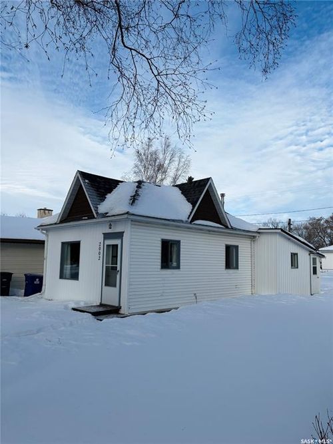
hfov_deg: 53.0
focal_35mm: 26
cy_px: 222
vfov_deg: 67.3
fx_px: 334
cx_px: 166
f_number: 1.6
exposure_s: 1/4065
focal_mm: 5.96
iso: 50
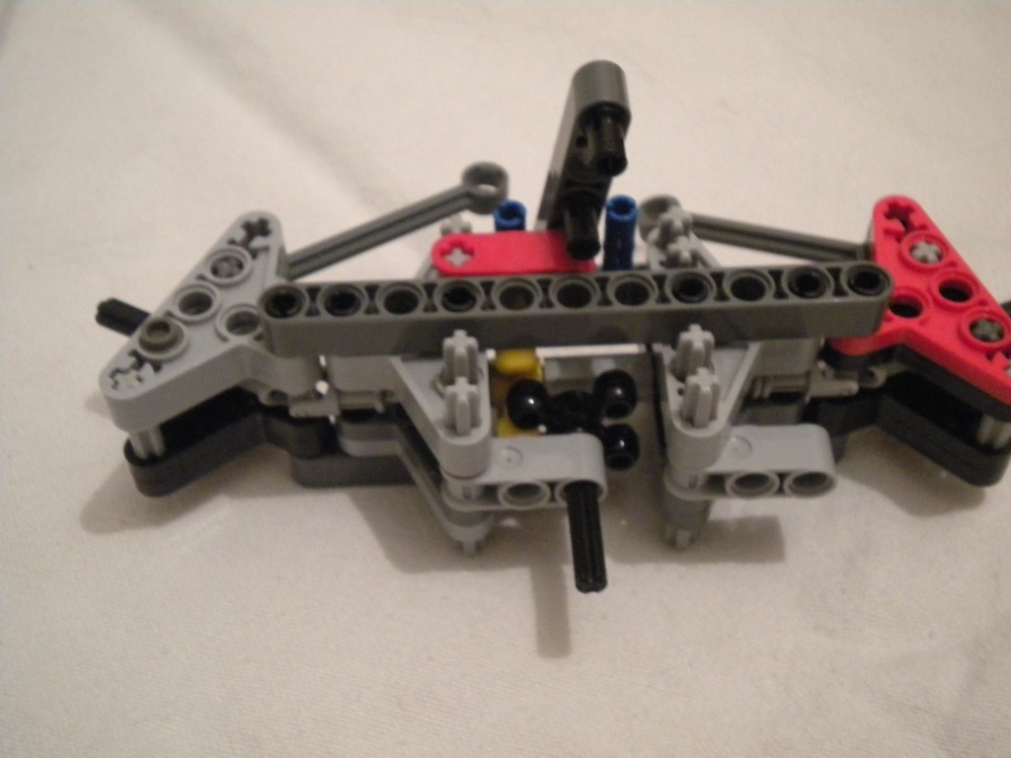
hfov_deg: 36.8
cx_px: 506
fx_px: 1519
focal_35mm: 52
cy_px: 379
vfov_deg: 28.0
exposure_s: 1/13.6
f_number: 3.9
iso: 800
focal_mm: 9.3
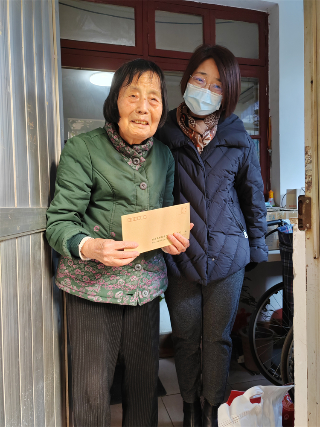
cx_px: 160
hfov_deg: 51.4
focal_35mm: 27
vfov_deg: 65.3
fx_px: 333
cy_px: 214
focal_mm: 5.52
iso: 359
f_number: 1.9
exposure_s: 1/100
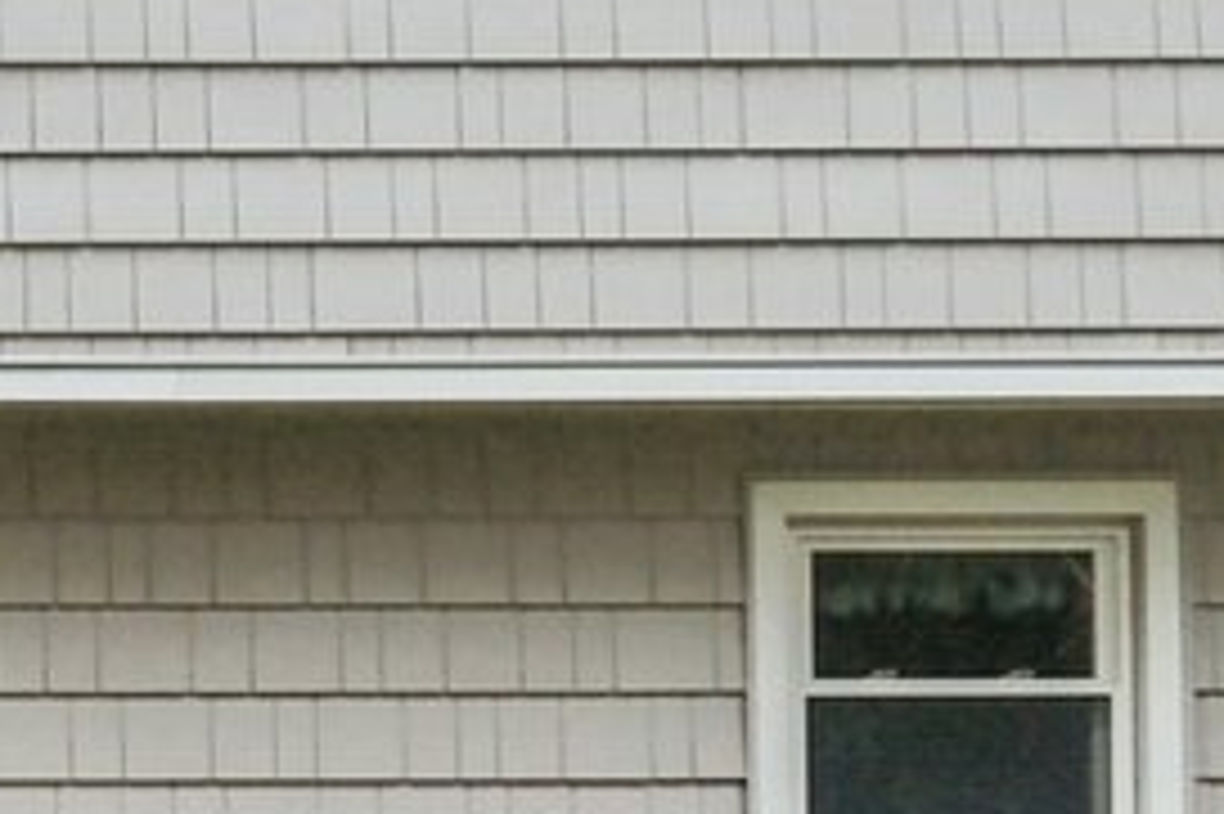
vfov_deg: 10.7
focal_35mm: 128
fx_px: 4349
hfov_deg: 14.2
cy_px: 465
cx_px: -950
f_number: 5.6
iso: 320
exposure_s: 1/600
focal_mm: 11.5
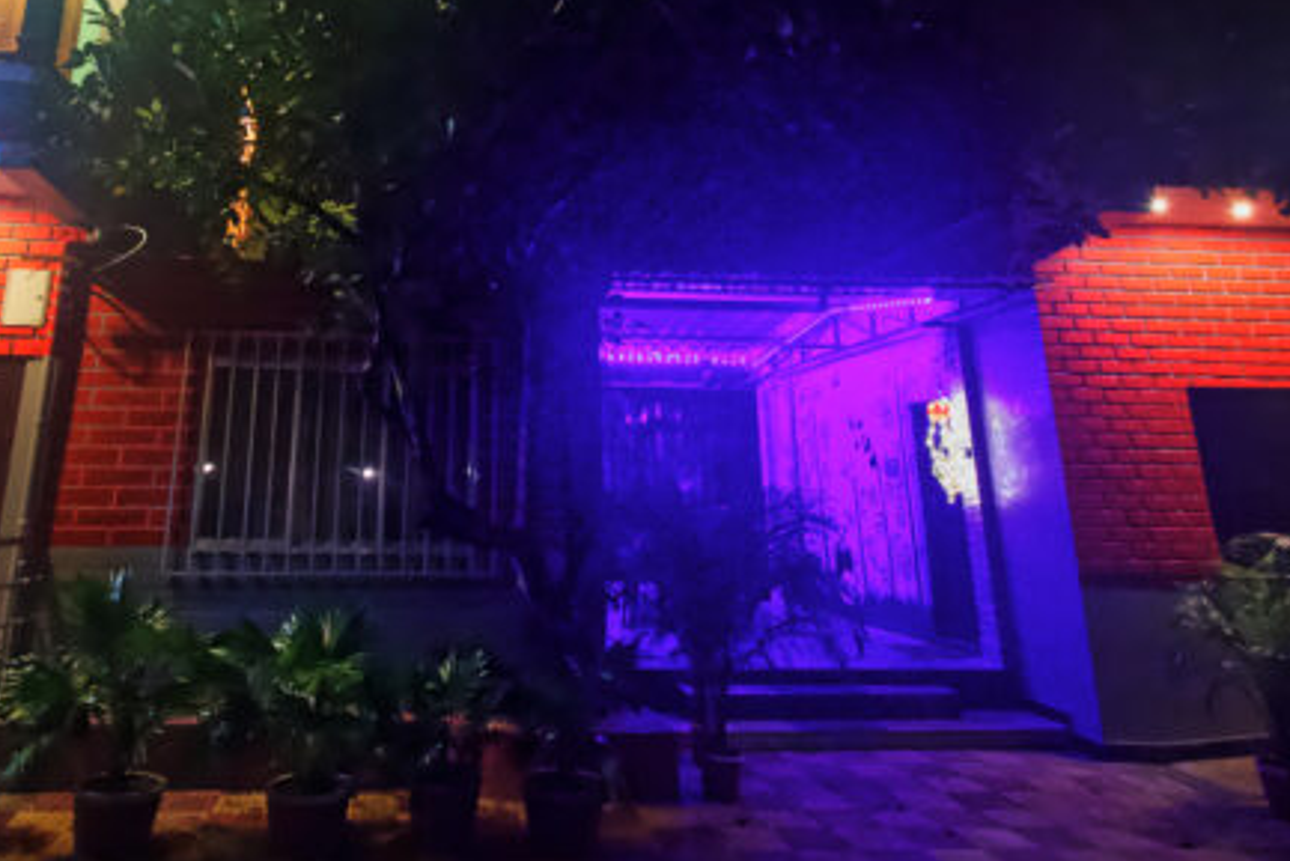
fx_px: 968
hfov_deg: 66.6
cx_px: 501
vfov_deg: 44.9
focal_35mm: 27
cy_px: 140
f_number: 8
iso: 22800
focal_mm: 10
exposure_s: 1/15
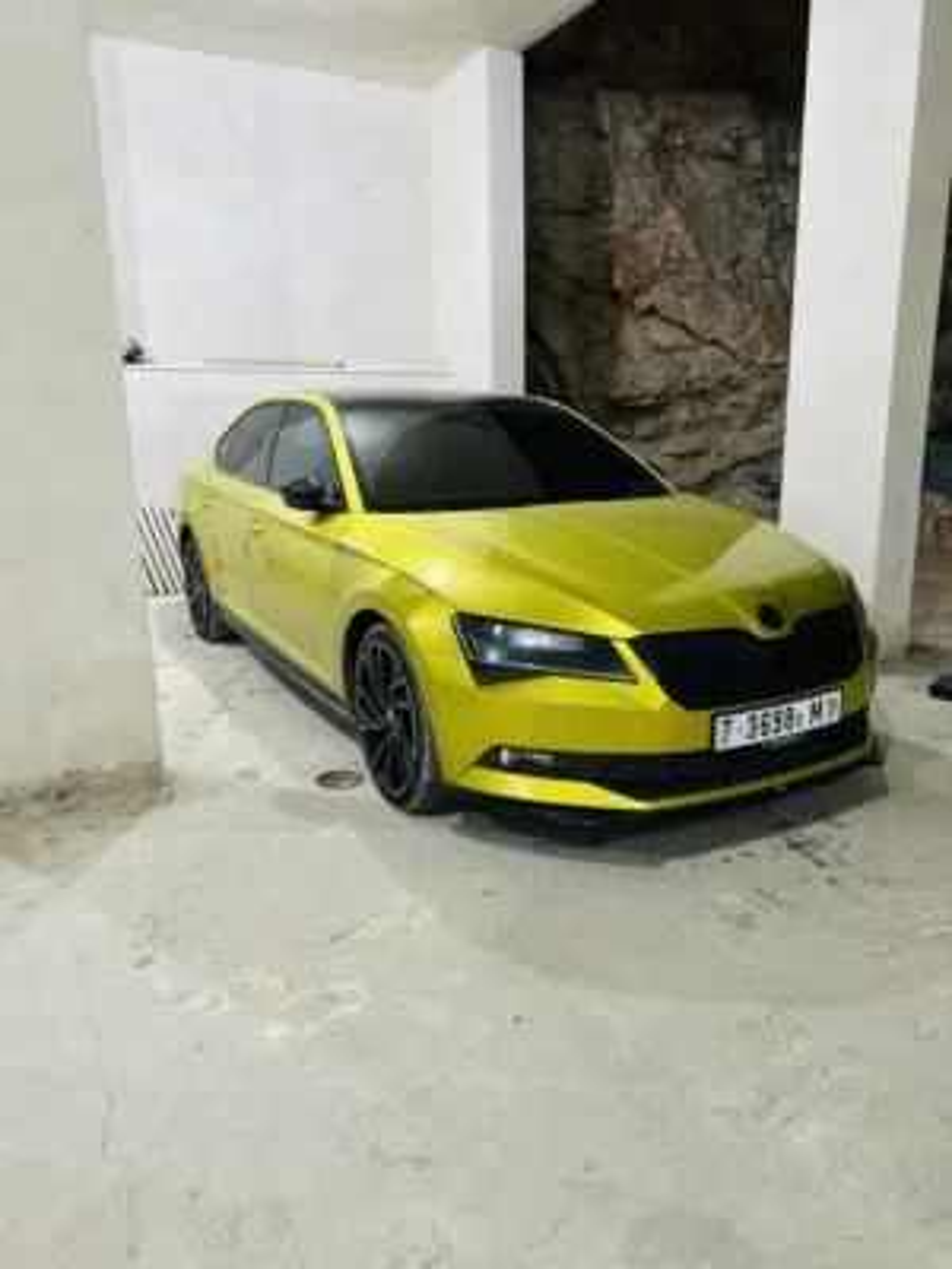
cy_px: 634
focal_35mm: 24
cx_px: 476
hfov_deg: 56.8
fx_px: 880
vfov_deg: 71.6
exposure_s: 1/50
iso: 800
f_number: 1.78
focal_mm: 6.86
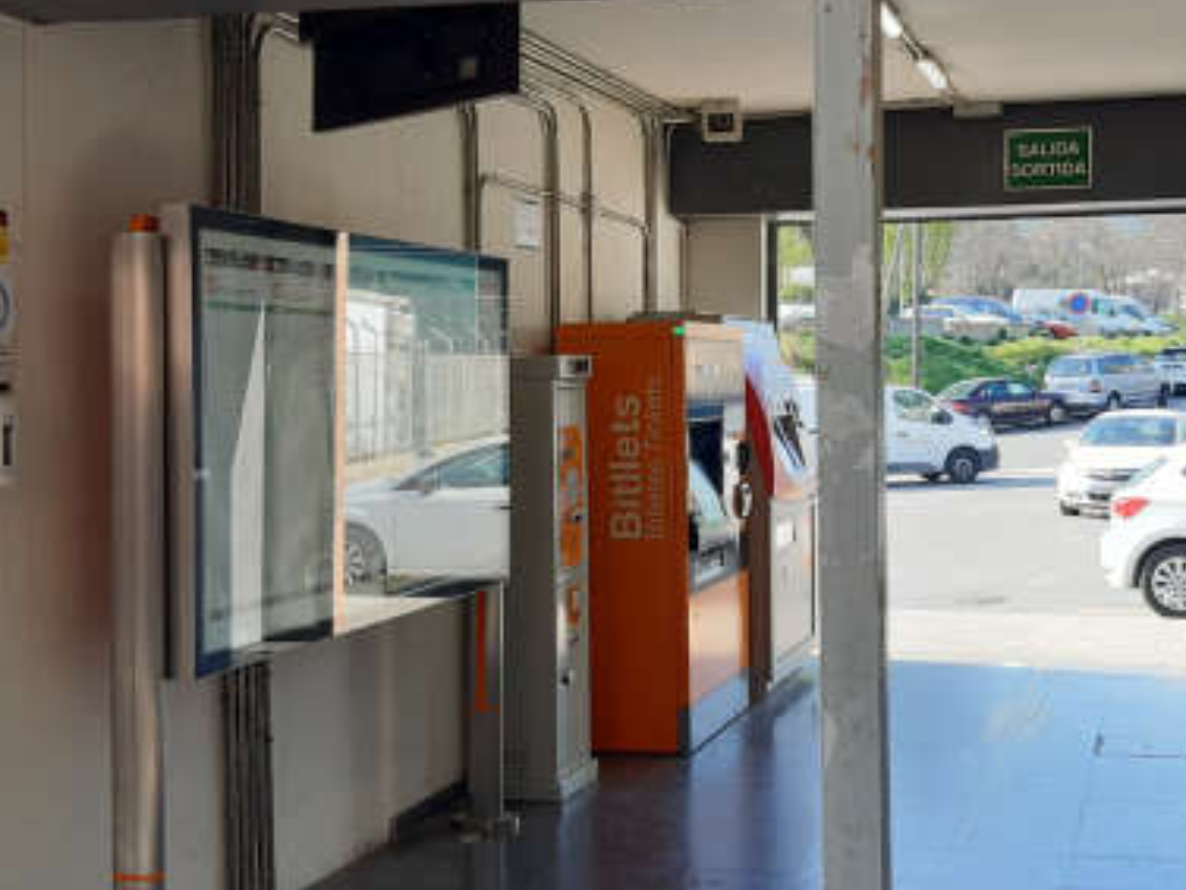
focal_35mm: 53
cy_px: 440
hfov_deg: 36.1
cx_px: 702
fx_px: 1816
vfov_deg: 27.5
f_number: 1.7
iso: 40
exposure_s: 1/213
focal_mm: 3.92
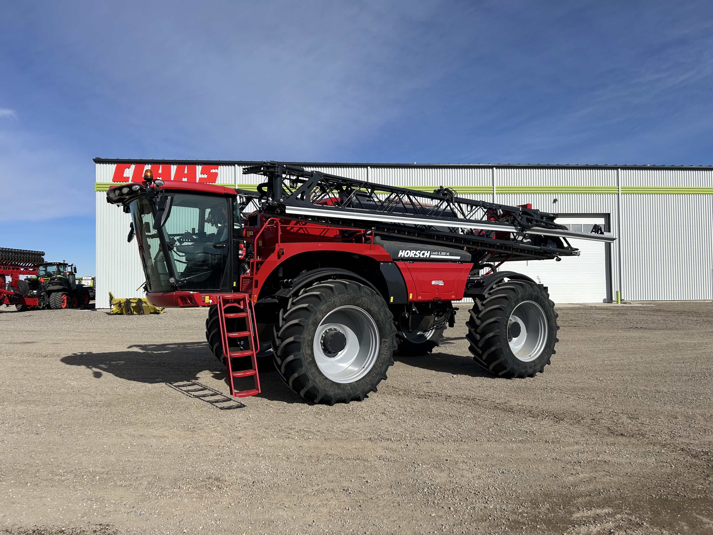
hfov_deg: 67.3
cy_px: 268
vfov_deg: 53.1
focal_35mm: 26
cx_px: 356
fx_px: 536
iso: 50
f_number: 1.5
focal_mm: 5.7
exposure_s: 1/6579
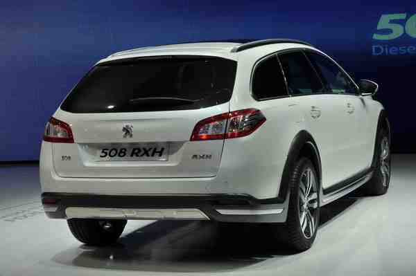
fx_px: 866
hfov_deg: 27.0
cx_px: 208
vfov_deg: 18.2
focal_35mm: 75
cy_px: 138
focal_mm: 50
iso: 200
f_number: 7.1
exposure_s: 1/200
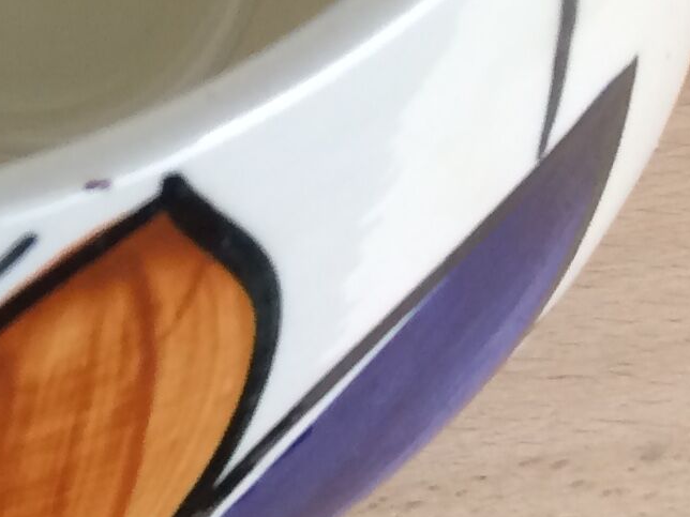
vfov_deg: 9.3
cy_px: -576
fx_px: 2930
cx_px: -437
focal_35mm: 147
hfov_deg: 12.6
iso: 40
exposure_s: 1/33
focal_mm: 4.15
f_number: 2.2
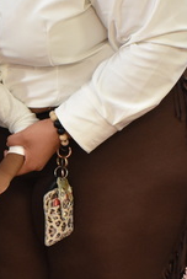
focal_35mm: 95
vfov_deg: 21.4
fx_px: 738
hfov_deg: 13.9
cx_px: -52
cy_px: 145
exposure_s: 1/30
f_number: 7.1
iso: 2000
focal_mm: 18
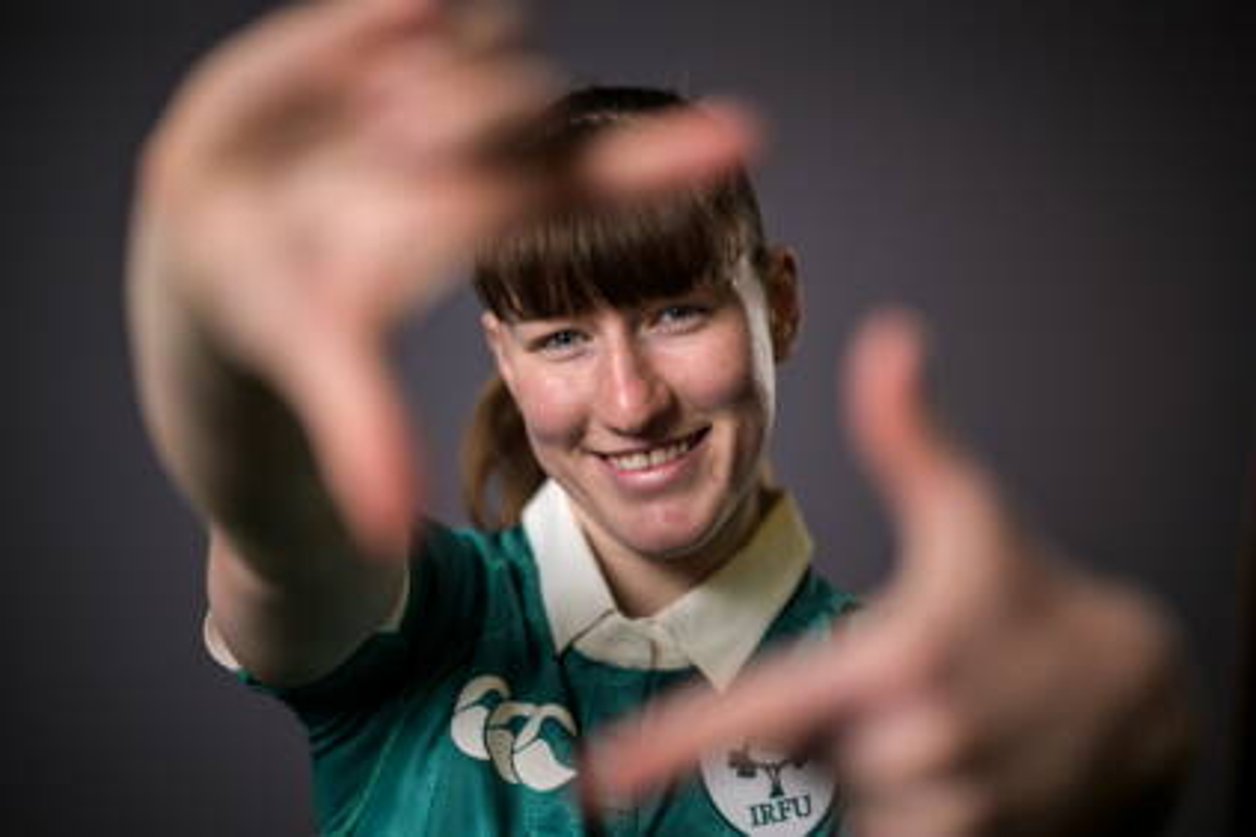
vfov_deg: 27.0
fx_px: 1744
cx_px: 628
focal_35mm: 50
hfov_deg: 39.6
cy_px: 418
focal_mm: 50
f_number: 1.2
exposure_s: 1/1250
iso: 32
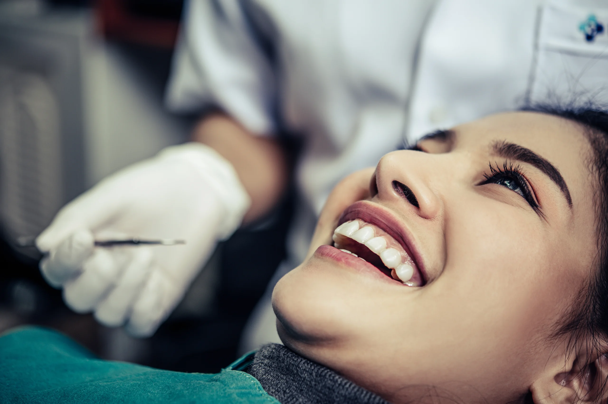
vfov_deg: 22.6
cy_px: 202
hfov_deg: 33.4
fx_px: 1013
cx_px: 304
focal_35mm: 60
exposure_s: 1/100
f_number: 3
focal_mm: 60
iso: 400
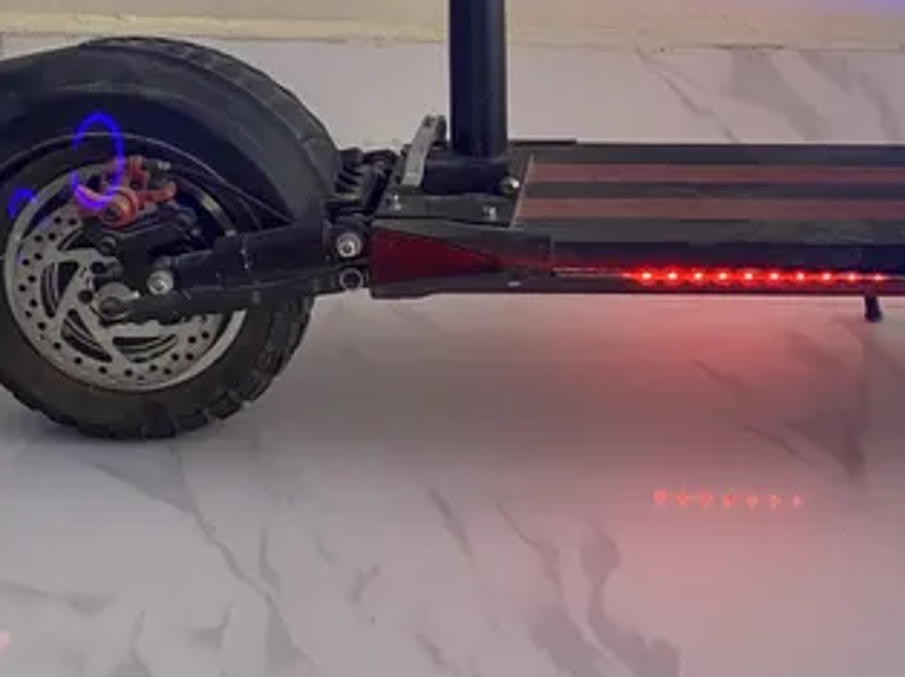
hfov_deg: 18.2
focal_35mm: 106
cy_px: 138
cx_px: 839
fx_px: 2769
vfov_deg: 13.9
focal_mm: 6
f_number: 2
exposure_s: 1/60
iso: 160
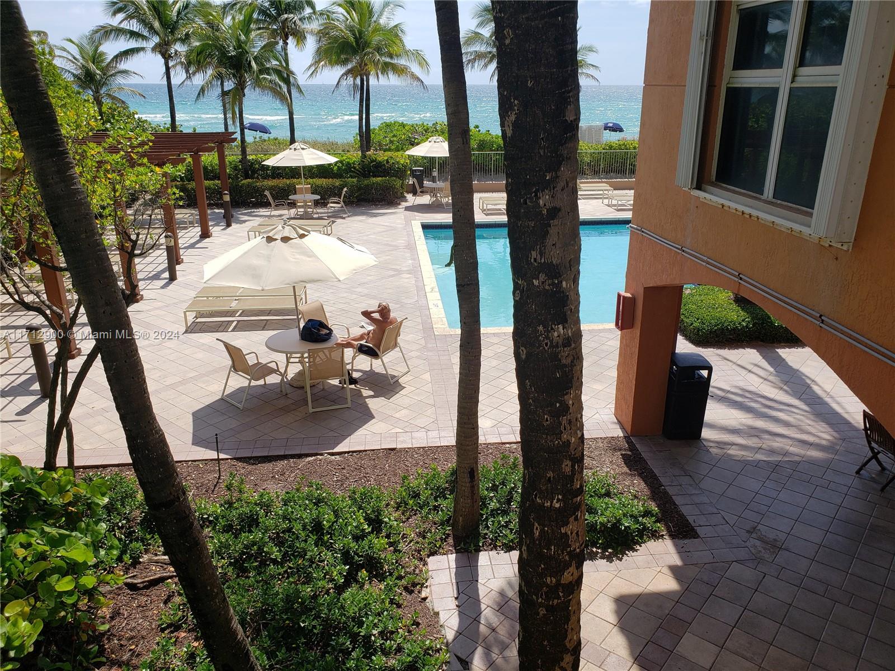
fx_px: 672
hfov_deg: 67.3
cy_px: 336
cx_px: 448
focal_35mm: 26
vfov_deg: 53.1
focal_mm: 4.3
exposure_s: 1/1593
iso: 50
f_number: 2.4
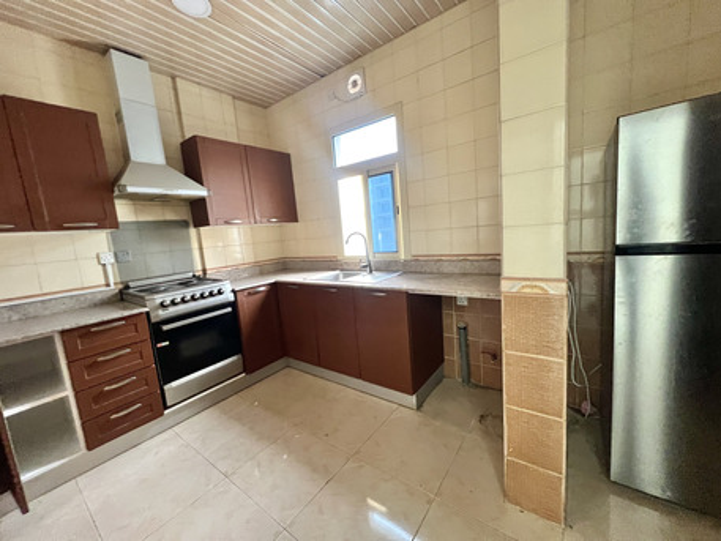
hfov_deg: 106.2
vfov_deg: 89.9
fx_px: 271
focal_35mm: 13
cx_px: 360
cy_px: 270
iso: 320
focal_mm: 1.57
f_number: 1.8
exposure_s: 1/50
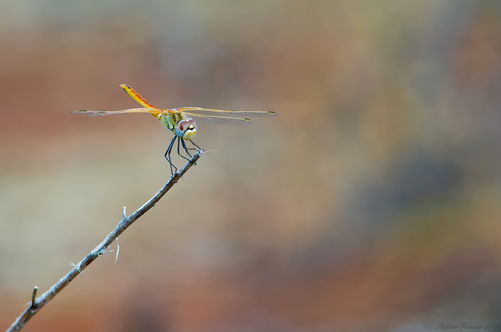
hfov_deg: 7.6
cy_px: 166
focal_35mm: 270
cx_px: 250
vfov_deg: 5.1
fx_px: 3750
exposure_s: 1/200
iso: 320
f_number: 6.3
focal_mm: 180
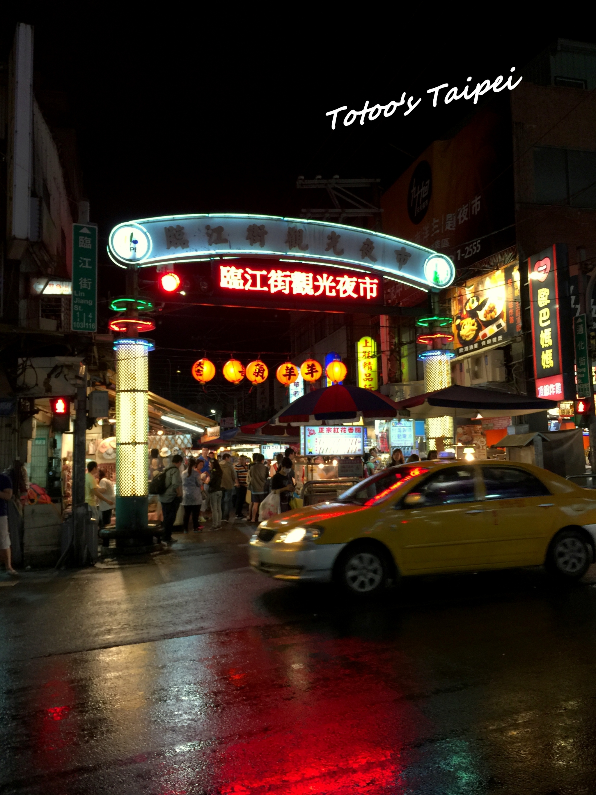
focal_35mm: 29
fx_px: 666
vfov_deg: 61.7
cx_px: 298
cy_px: 398
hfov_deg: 48.2
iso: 50
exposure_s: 1/15
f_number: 2.2
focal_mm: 4.15
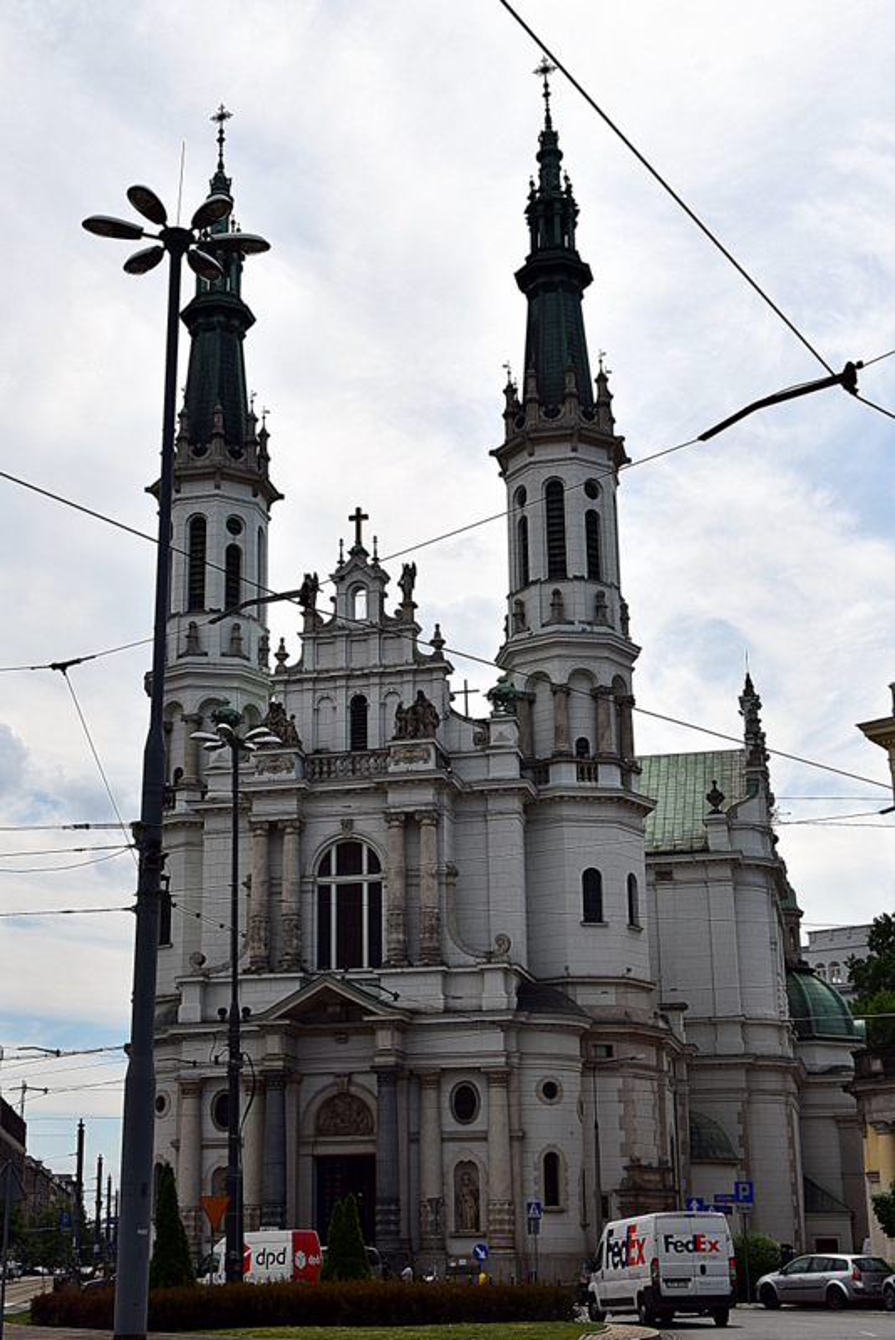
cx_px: 448
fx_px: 1453
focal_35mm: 39
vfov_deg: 49.5
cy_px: 670
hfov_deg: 34.2
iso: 200
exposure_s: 1/500
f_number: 11
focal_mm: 26
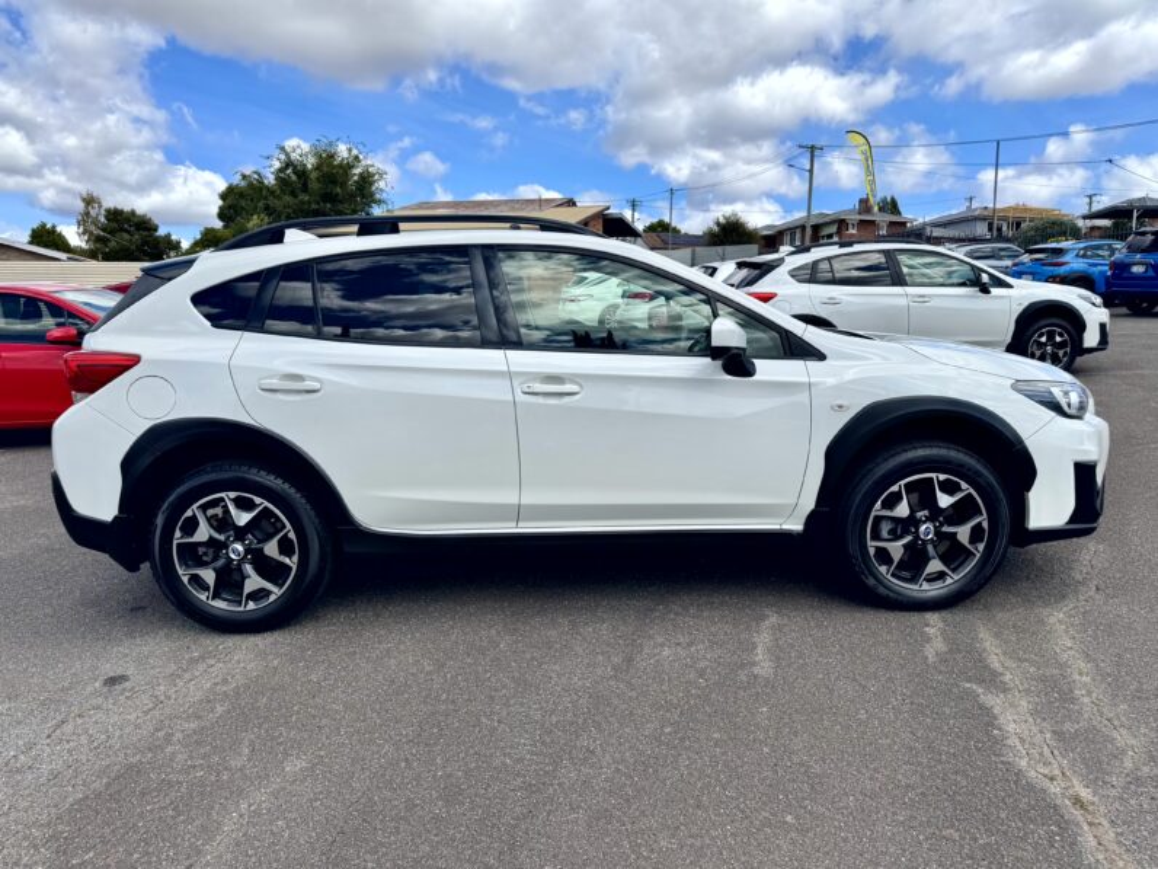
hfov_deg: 71.6
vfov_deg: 56.8
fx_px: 803
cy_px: 434
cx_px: 579
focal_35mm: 24
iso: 80
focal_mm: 6.76
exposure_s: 1/4608
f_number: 1.78
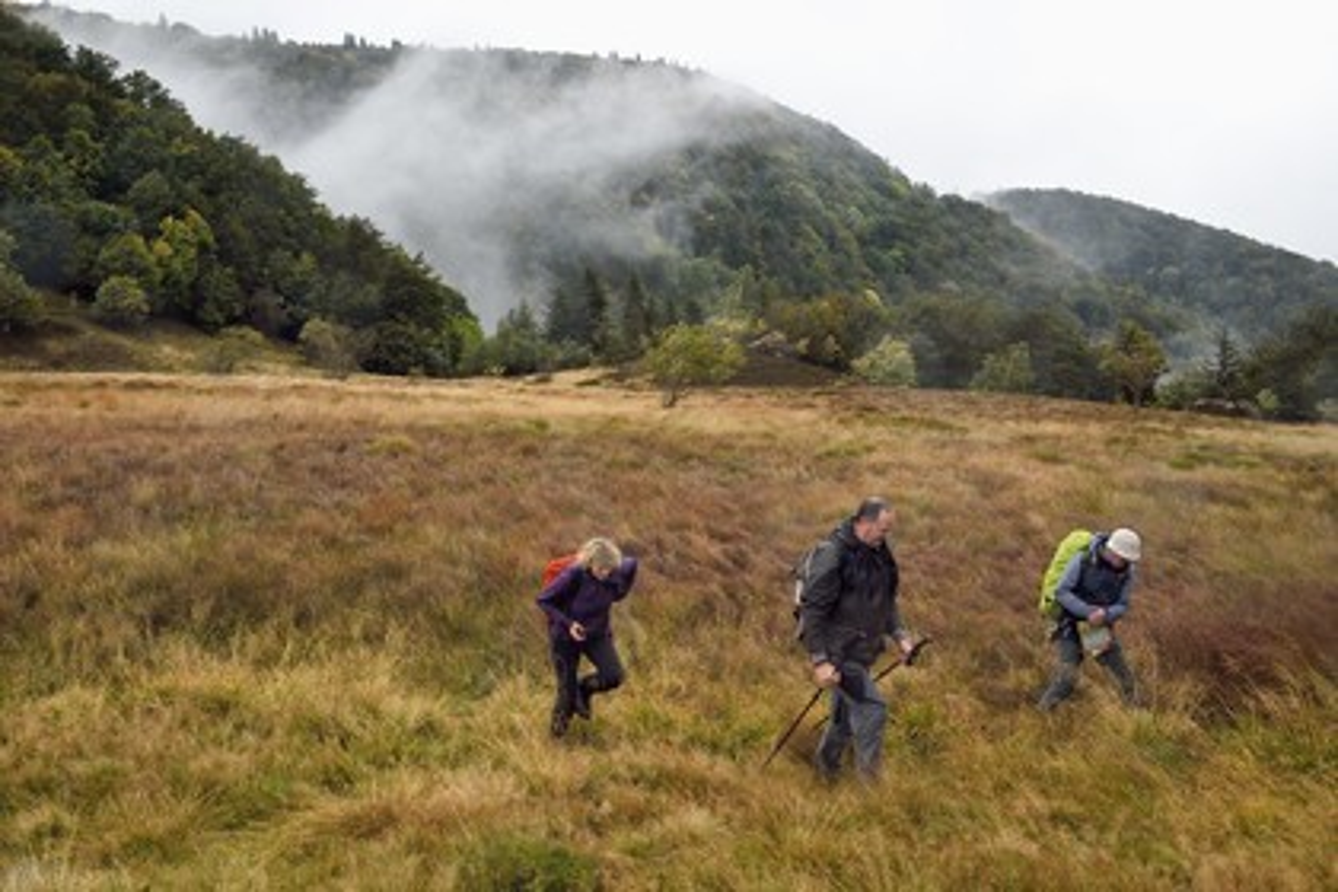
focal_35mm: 32
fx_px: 1189
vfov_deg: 41.1
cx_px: 669
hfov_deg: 58.7
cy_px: 446
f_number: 13
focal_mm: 32
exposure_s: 1/200
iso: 800
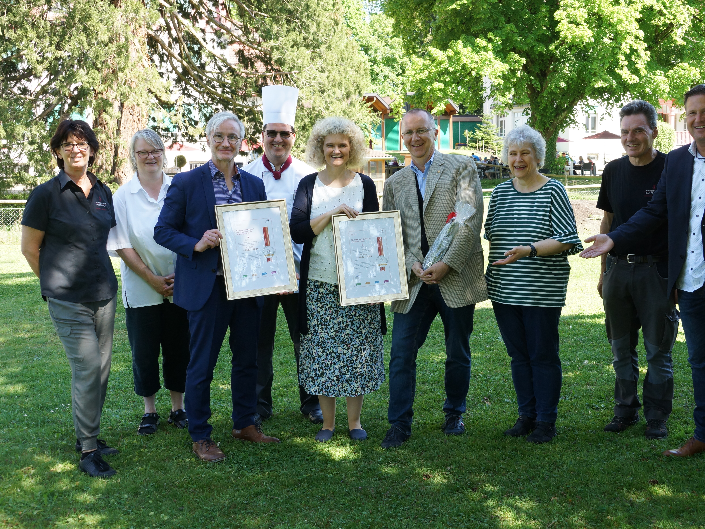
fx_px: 876
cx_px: 393
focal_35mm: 43
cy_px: 267
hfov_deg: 43.8
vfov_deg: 33.6
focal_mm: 26
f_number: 6.3
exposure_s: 1/200
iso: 400
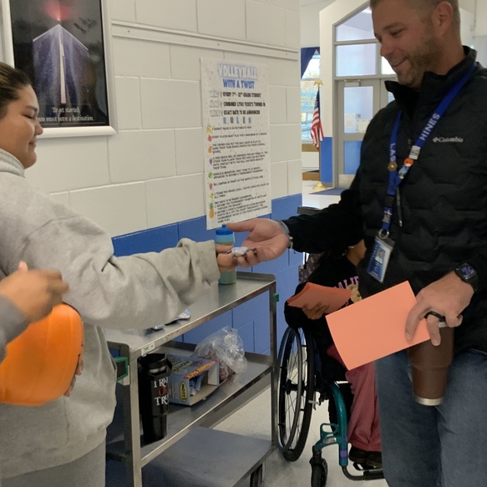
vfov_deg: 37.5
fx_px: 716
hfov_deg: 37.4
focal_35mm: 45
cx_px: 300
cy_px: 222
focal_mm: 3
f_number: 1.8
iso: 100
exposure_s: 1/60
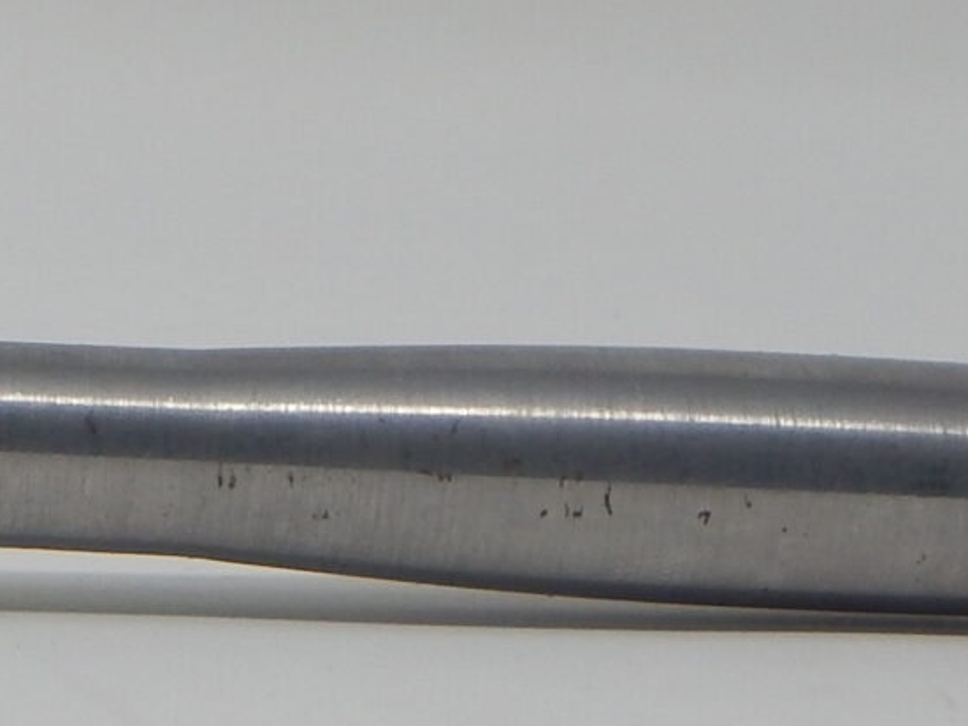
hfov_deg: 7.8
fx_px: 7017
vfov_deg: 5.9
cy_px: -100
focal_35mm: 251
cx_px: -272
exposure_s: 1/100
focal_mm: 9.7
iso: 125
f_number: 3.8
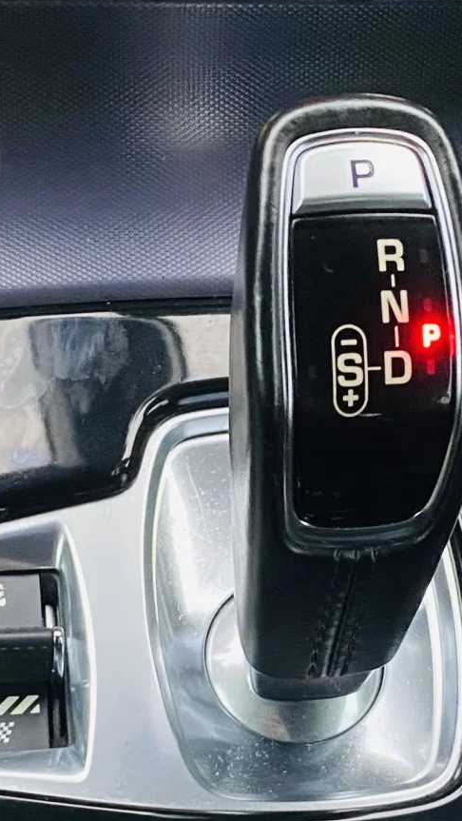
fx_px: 1828
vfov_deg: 25.0
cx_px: 234
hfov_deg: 14.4
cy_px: 625
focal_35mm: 84
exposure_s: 1/33
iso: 640
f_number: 1.8
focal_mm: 4.25
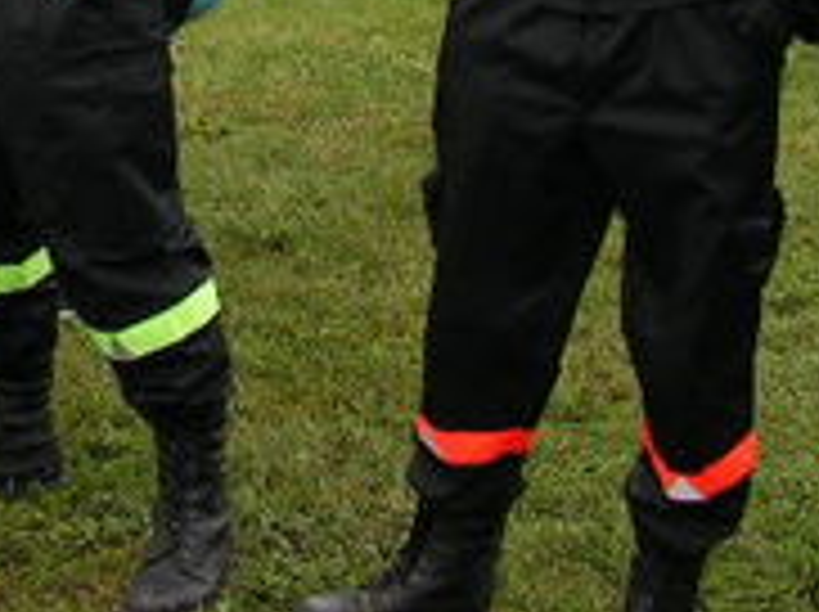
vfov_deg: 14.2
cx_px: 266
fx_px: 2339
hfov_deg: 19.8
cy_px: -227
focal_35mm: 99
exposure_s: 1/60
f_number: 4.8
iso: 64
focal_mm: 6
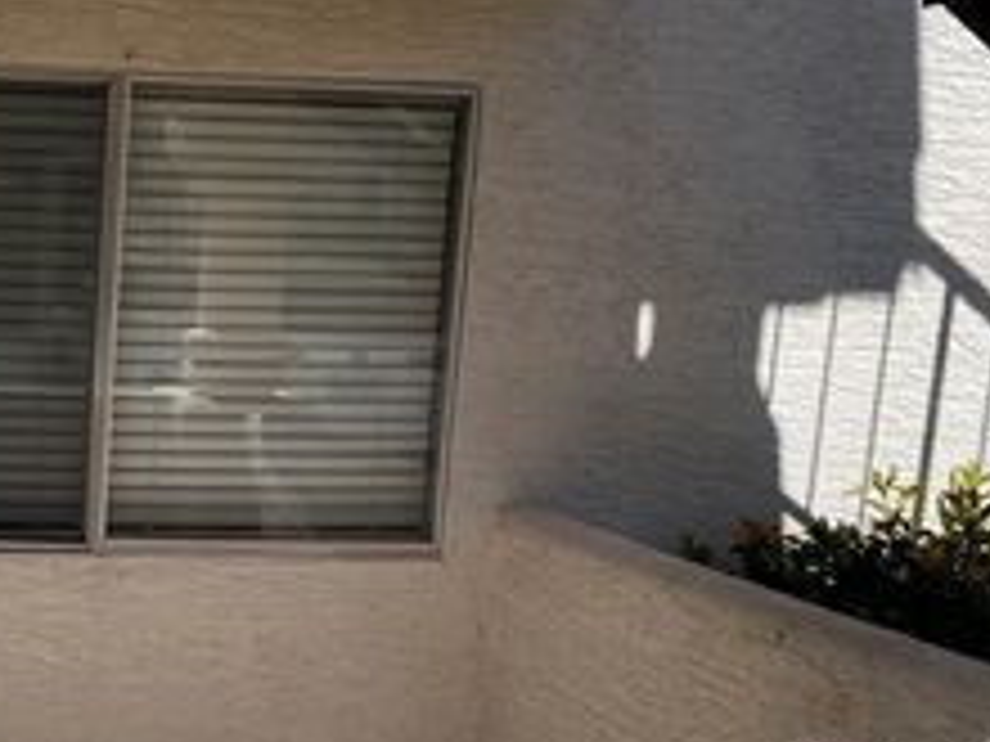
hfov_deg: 29.6
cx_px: -90
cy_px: 465
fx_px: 1687
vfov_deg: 24.7
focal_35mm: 59
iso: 32
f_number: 1.8
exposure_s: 1/5495
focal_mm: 4.25
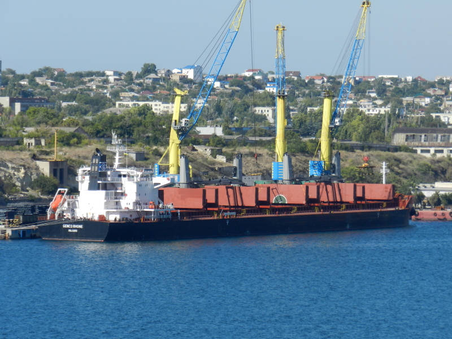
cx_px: 226
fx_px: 3434
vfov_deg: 5.7
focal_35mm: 263
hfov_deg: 7.5
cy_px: 170
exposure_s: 1/800
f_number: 5.2
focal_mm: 46.7
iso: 160
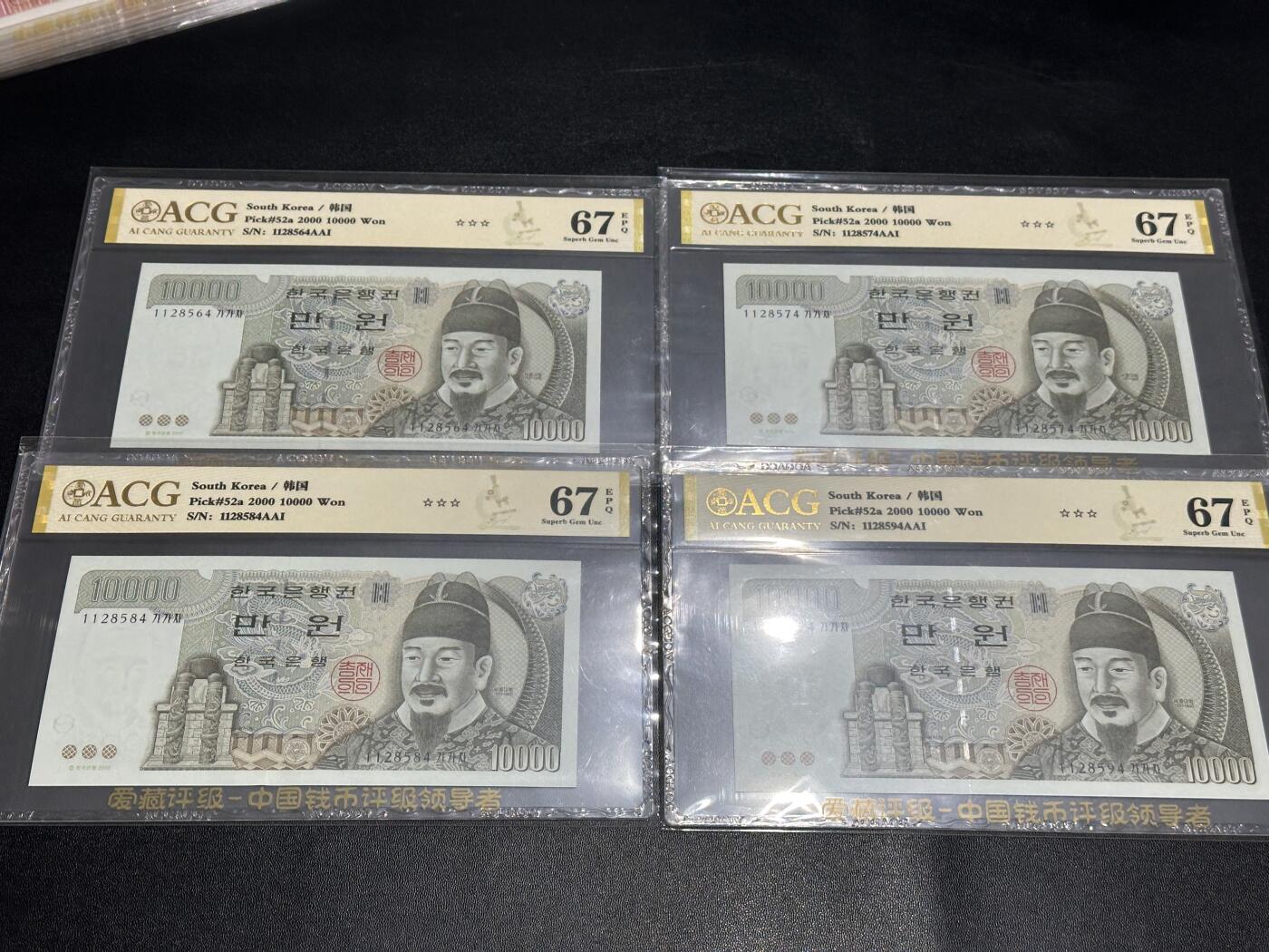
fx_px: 1760
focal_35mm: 48
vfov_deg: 30.3
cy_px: 476
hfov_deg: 39.7
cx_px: 634
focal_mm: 6.86
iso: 64
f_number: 1.78
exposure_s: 1/50
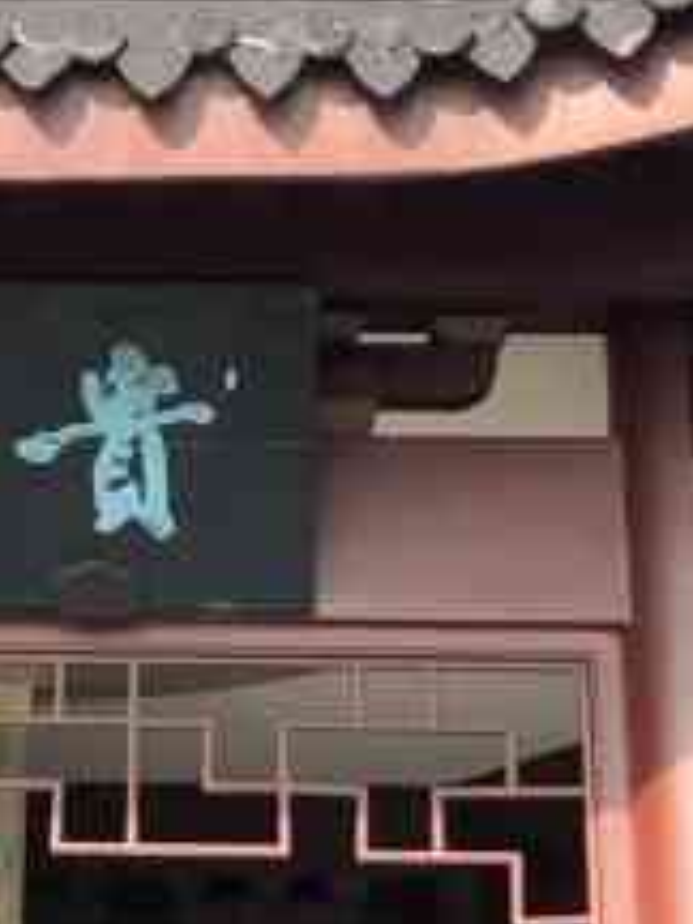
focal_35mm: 121
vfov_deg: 16.2
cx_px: 51
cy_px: 229
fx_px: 3230
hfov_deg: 12.1
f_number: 1.8
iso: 20
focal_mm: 4
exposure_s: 1/941
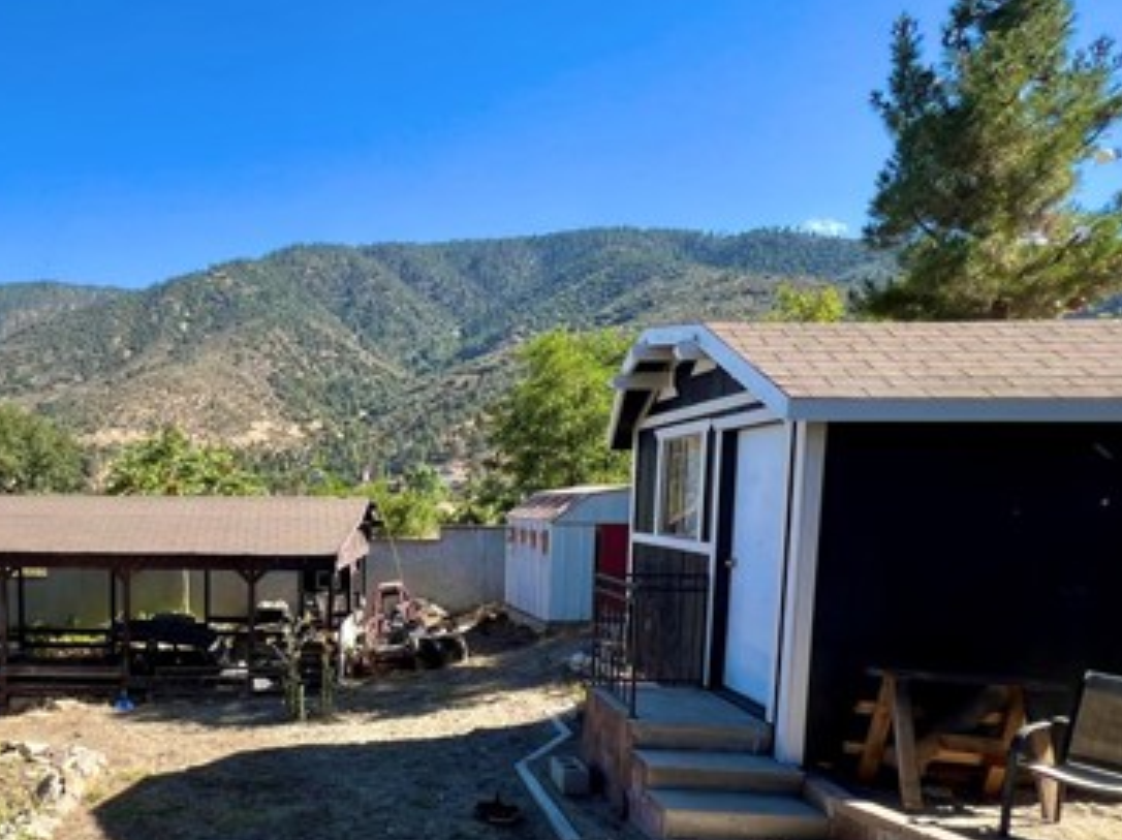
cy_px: 561
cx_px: 254
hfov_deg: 68.2
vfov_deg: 57.5
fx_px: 745
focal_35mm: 23
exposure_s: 1/544
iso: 32
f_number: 1.8
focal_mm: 1.57
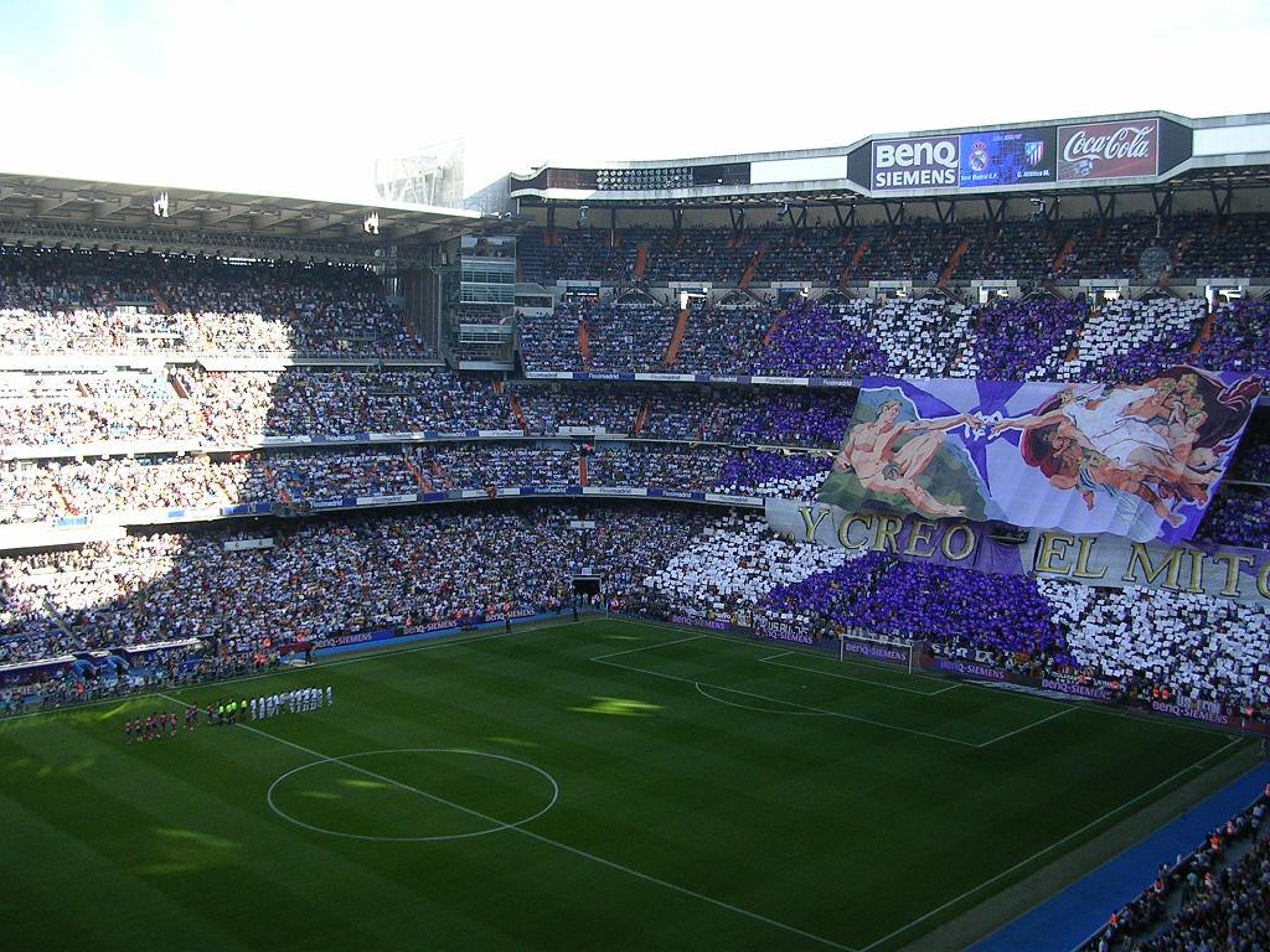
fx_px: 1394
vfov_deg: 37.7
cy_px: 476
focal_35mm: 38
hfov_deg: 49.0
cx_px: 635
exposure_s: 1/366
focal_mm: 5.8
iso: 71
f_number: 2.8
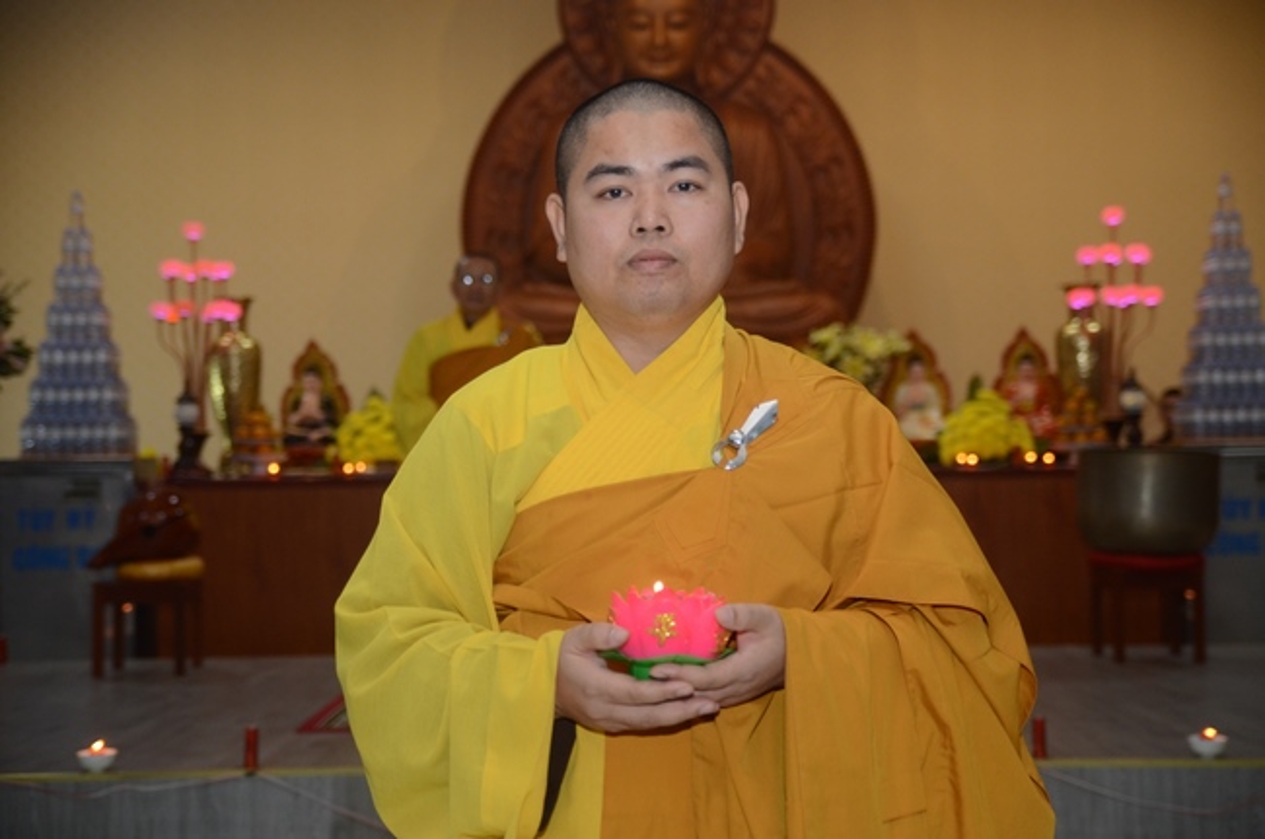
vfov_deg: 22.5
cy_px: 420
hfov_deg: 33.5
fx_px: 2105
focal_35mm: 60
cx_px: 632
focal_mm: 40
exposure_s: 1/200
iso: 800
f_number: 2.8
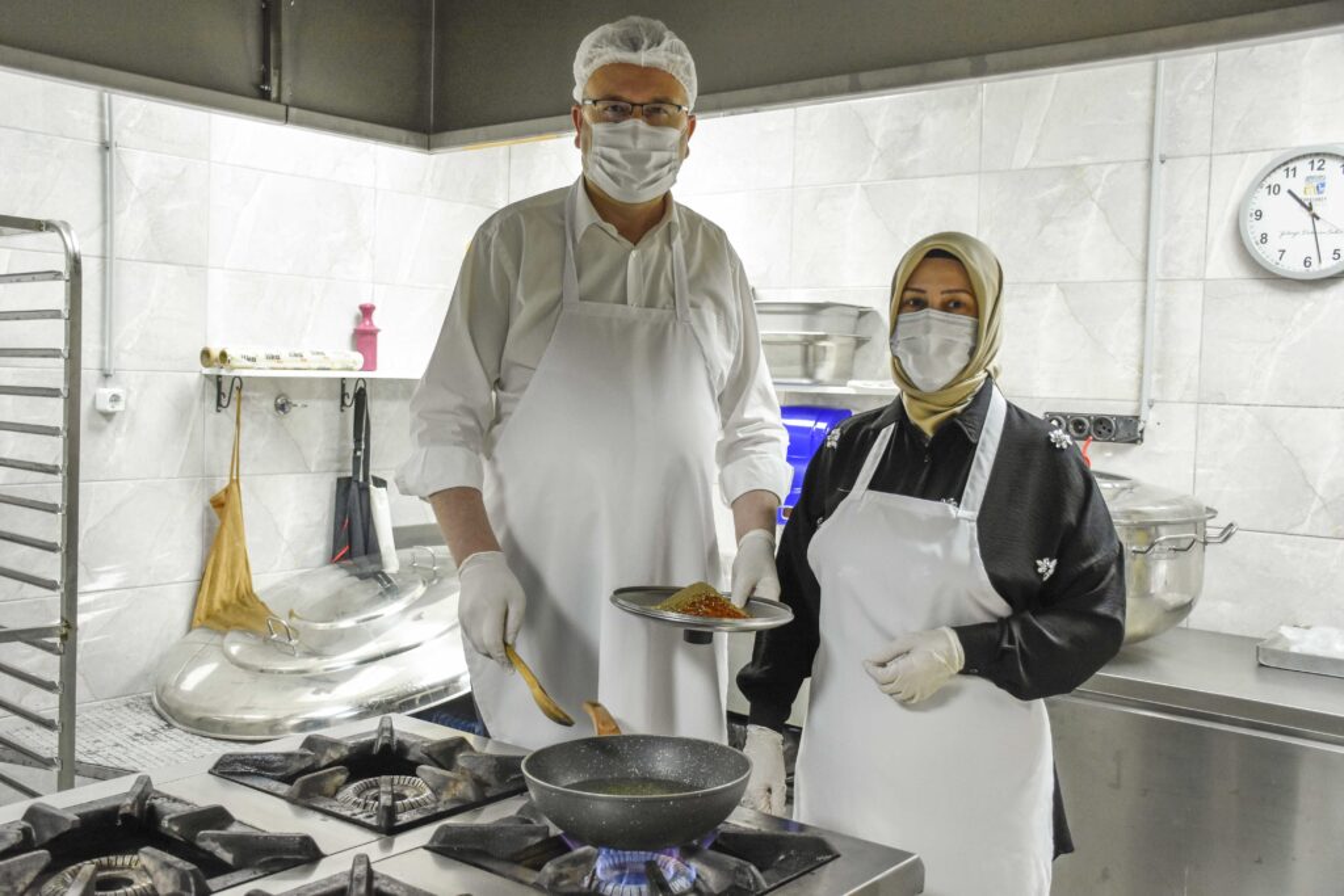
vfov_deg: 36.9
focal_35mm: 36
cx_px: 672
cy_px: 448
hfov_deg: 53.1
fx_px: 1344
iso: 1250
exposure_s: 1/80
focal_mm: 24
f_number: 4.5
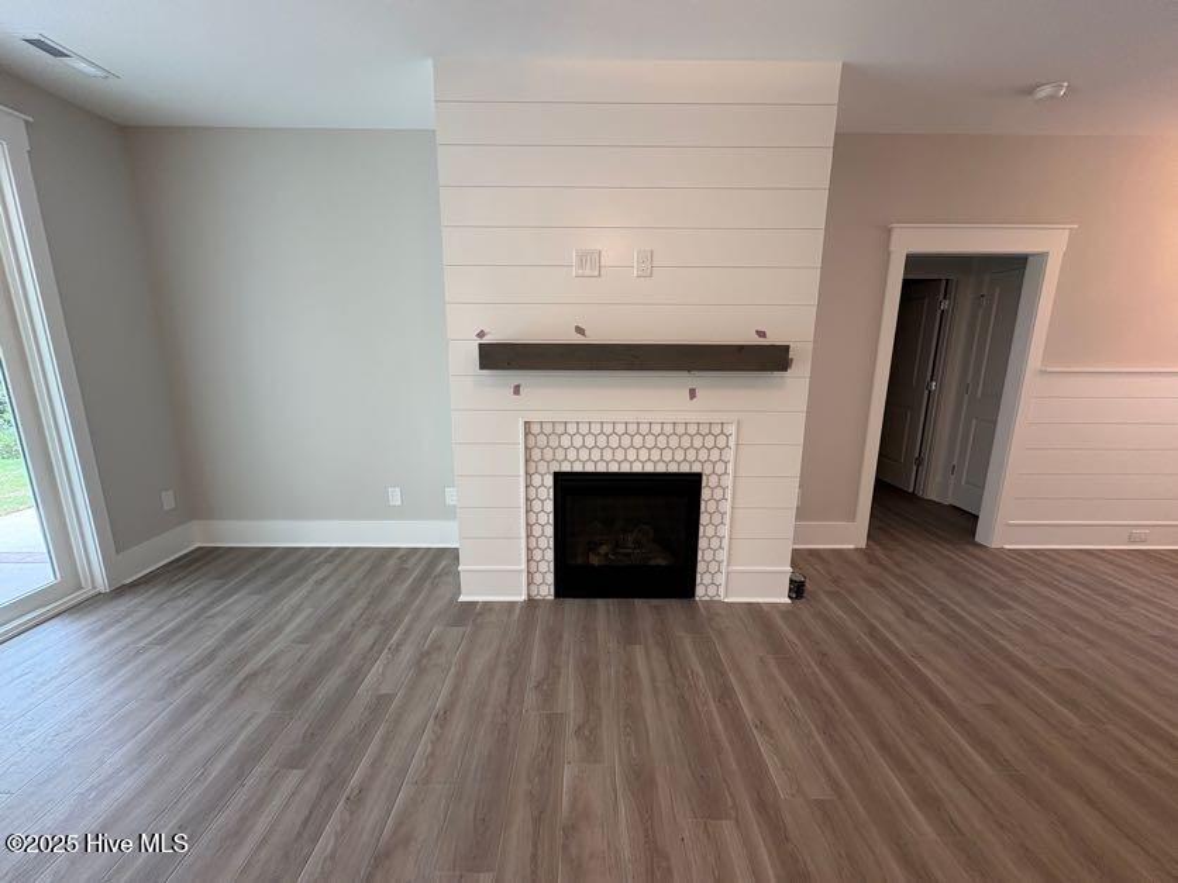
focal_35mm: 14
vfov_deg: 85.7
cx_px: 589
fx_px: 476
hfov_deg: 102.1
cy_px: 442
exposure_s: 1/60
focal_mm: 2.22
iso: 200
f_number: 2.2
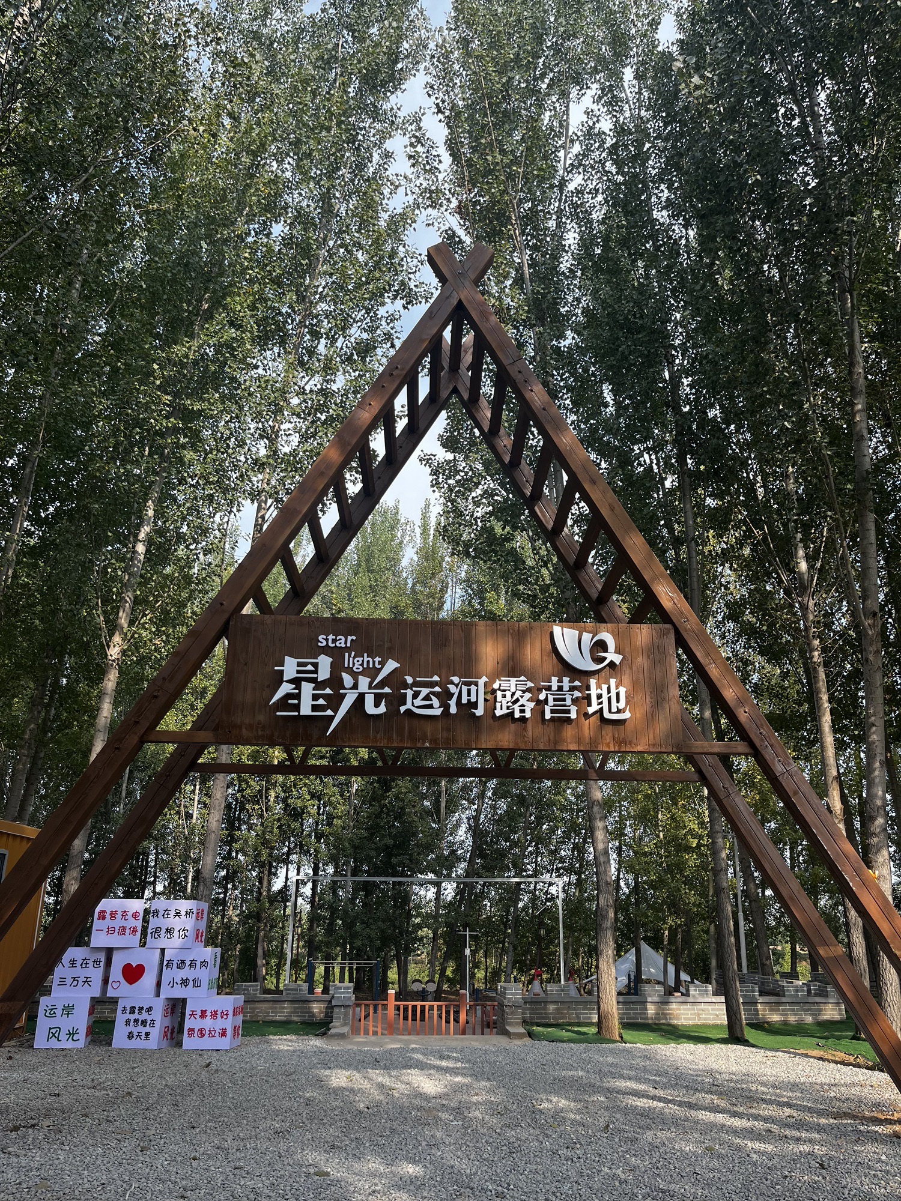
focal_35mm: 26
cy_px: 600
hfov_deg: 53.1
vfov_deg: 67.3
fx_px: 902
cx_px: 450
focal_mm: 5.1
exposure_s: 1/913
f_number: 1.6
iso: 50
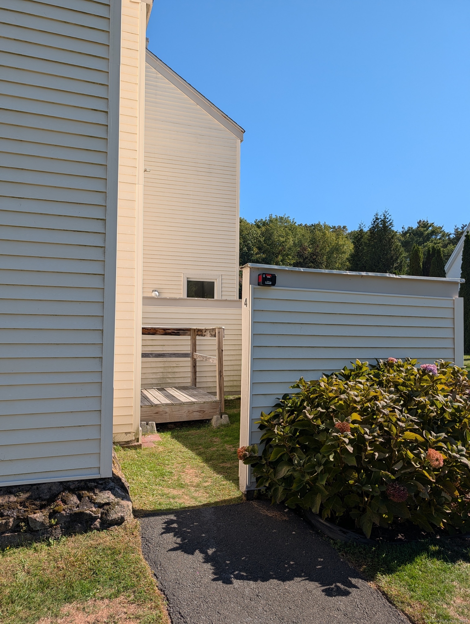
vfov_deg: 71.5
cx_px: 235
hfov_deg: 56.9
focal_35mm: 24
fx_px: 433
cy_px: 312
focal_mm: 6.9
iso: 21
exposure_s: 1/1383
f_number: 1.68
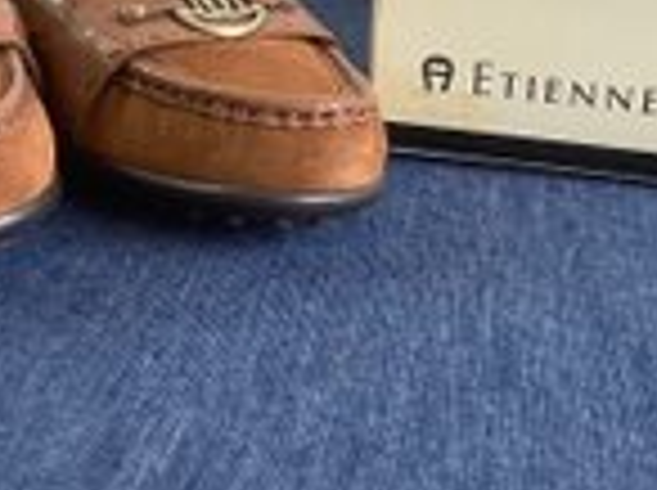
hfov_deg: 26.7
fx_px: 1383
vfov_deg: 19.5
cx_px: 308
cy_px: -7
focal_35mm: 73
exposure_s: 1/60
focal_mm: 3.3
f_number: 2.4
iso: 50
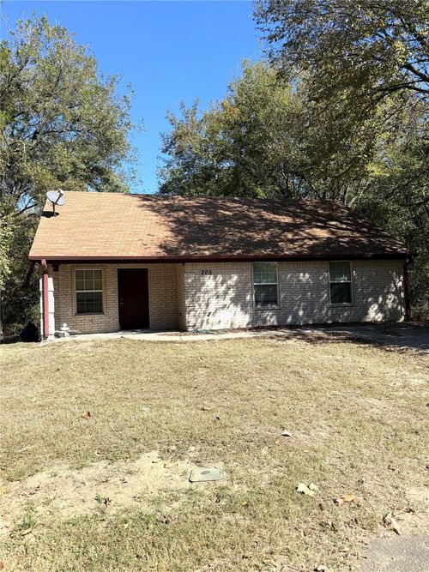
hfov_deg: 56.8
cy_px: 286
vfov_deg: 71.6
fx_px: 397
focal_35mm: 24
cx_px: 214
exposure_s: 1/3145
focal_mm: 6.76
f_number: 1.78
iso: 80
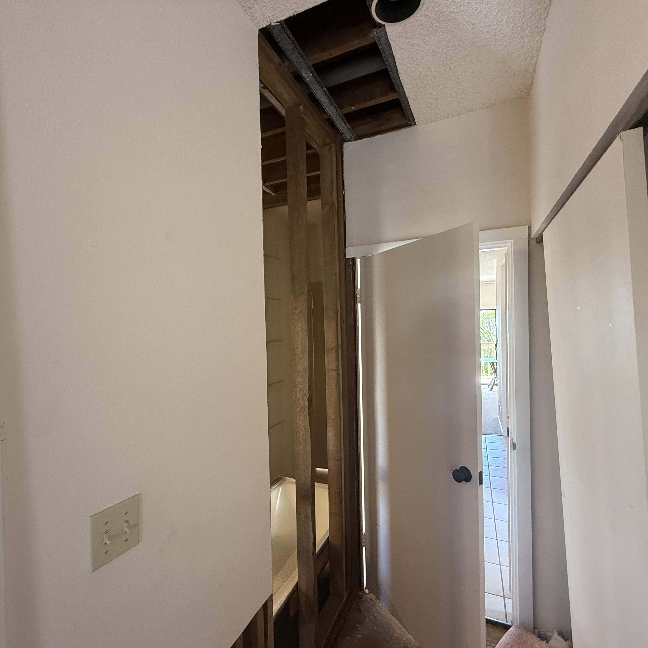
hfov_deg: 84.0
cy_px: 334
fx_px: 360
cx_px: 317
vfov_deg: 83.9
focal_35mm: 17
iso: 400
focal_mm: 2.22
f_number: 2.2
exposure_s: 1/60
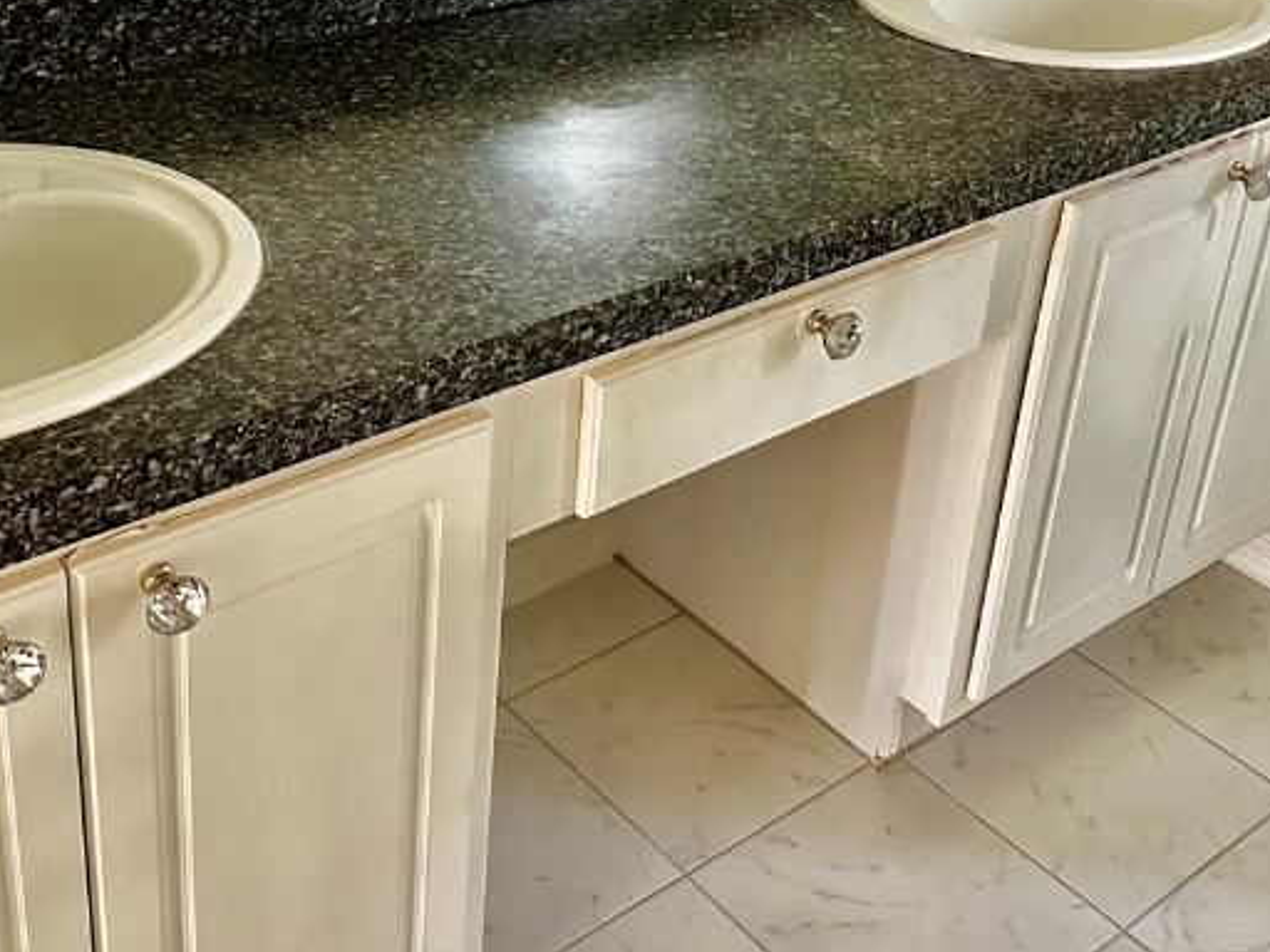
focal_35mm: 48
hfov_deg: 39.7
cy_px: 240
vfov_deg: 29.8
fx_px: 1761
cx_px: 613
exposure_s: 1/30
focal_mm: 6.86
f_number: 1.78
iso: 800
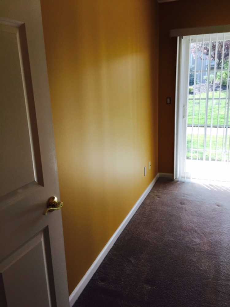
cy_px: 154
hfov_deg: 48.2
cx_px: 115
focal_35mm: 29
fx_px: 257
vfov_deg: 61.7
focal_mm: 4.15
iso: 32
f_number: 2.2
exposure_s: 1/120
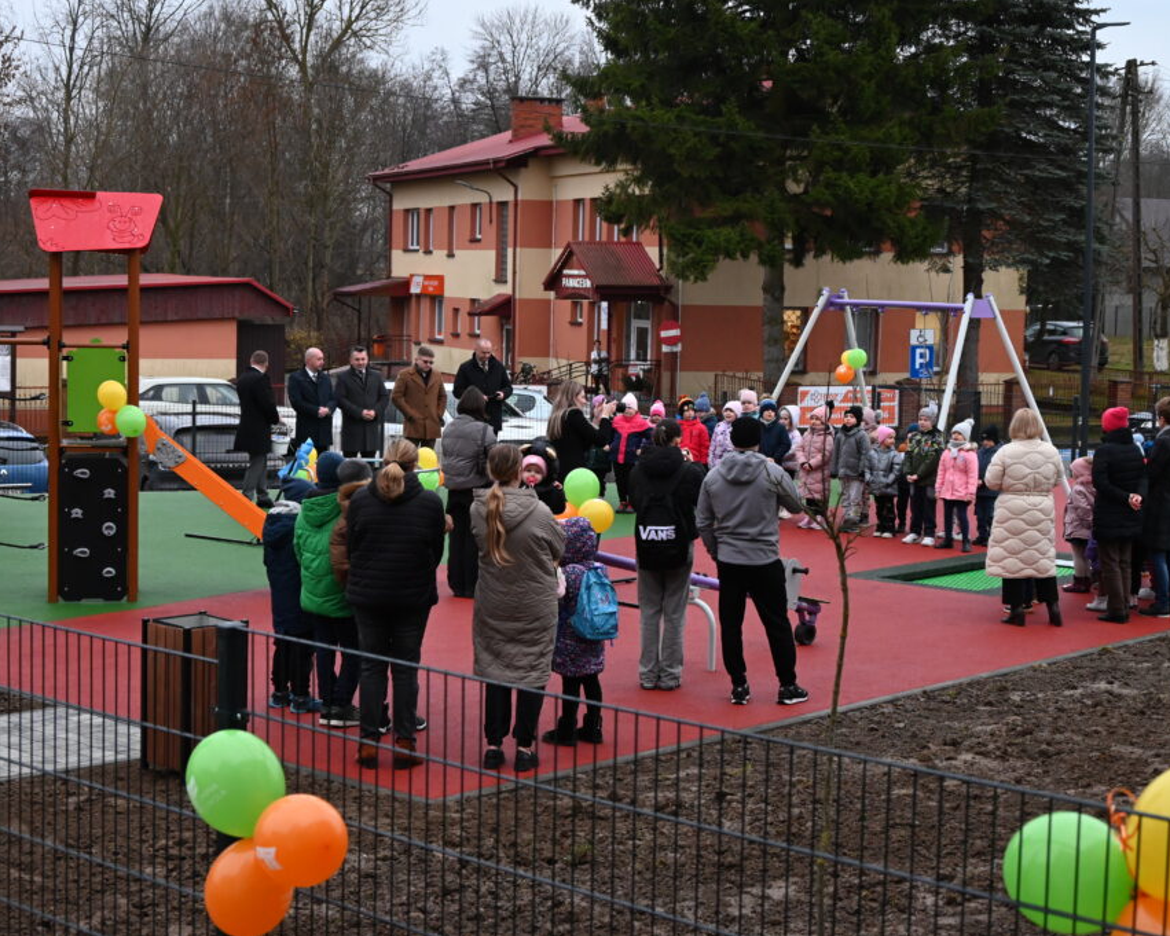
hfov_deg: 30.9
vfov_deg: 25.0
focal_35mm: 61
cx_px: 549
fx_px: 2113
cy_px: 469
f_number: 5.6
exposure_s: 1/200
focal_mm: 54
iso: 2800
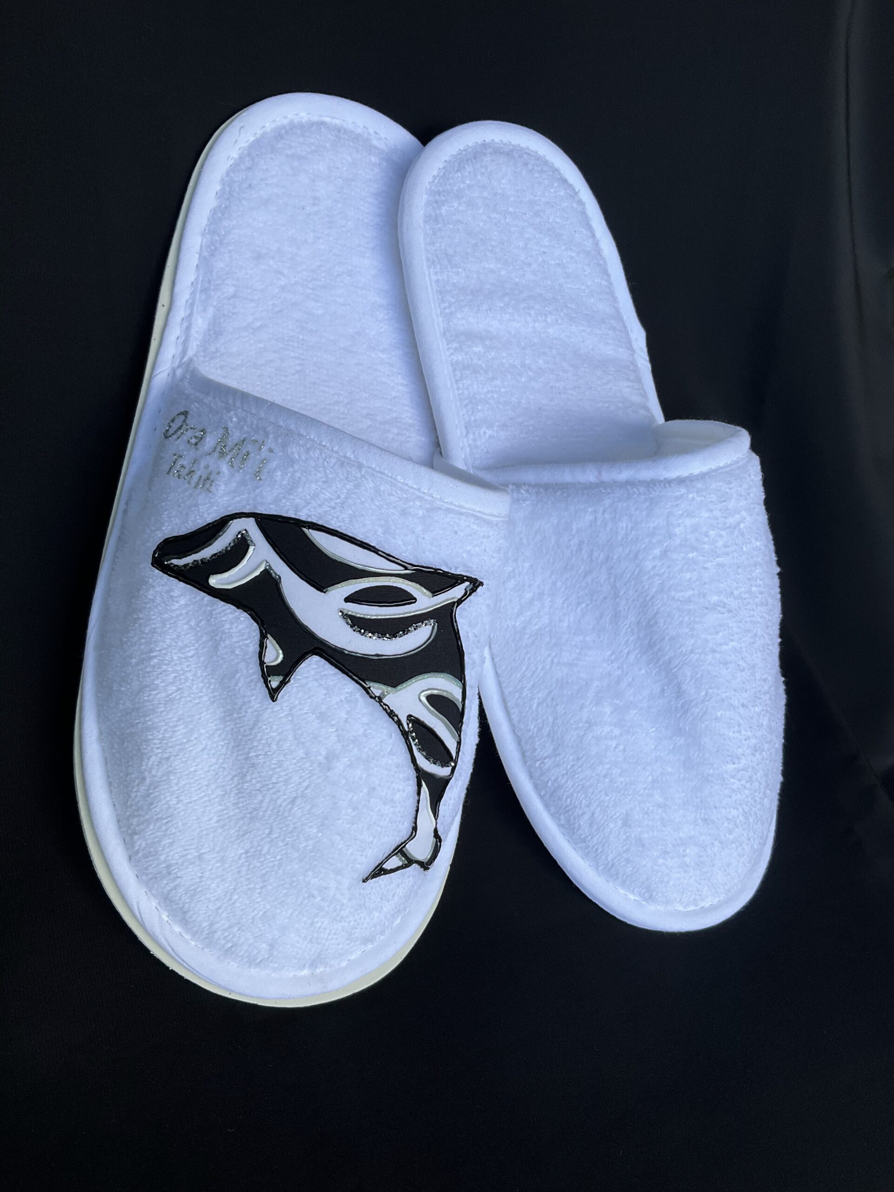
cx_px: 447
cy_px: 596
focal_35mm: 29
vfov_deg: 61.7
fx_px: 999
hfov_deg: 48.2
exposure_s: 1/482
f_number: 1.8
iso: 25
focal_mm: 3
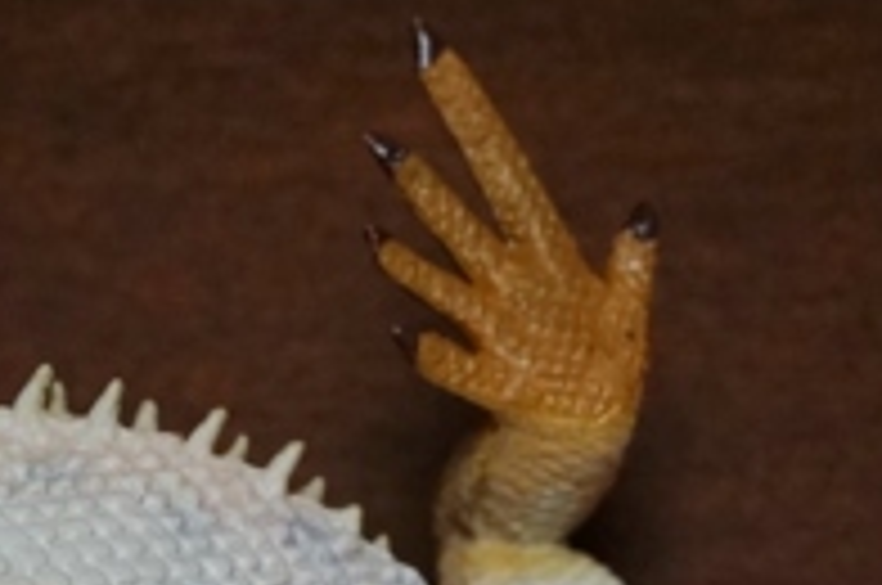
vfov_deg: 7.4
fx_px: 4476
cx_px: 184
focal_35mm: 183
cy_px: 693
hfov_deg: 11.2
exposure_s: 1/80
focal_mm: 35
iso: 800
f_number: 8
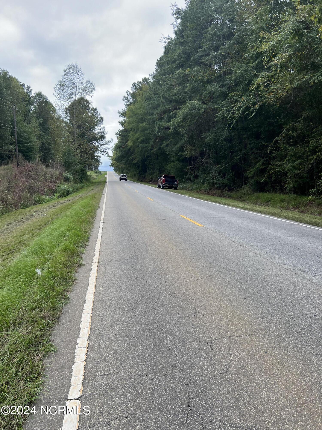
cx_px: 161
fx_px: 322
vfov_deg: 67.3
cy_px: 215
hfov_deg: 53.1
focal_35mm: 26
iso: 50
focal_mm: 5.7
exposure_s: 1/780
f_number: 1.5
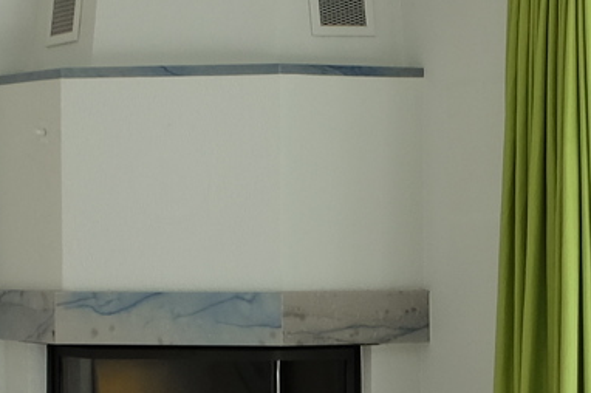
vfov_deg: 8.5
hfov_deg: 12.7
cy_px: 324
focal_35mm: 161
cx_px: 490
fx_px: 2641
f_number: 2.8
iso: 200
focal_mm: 16
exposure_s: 1/150
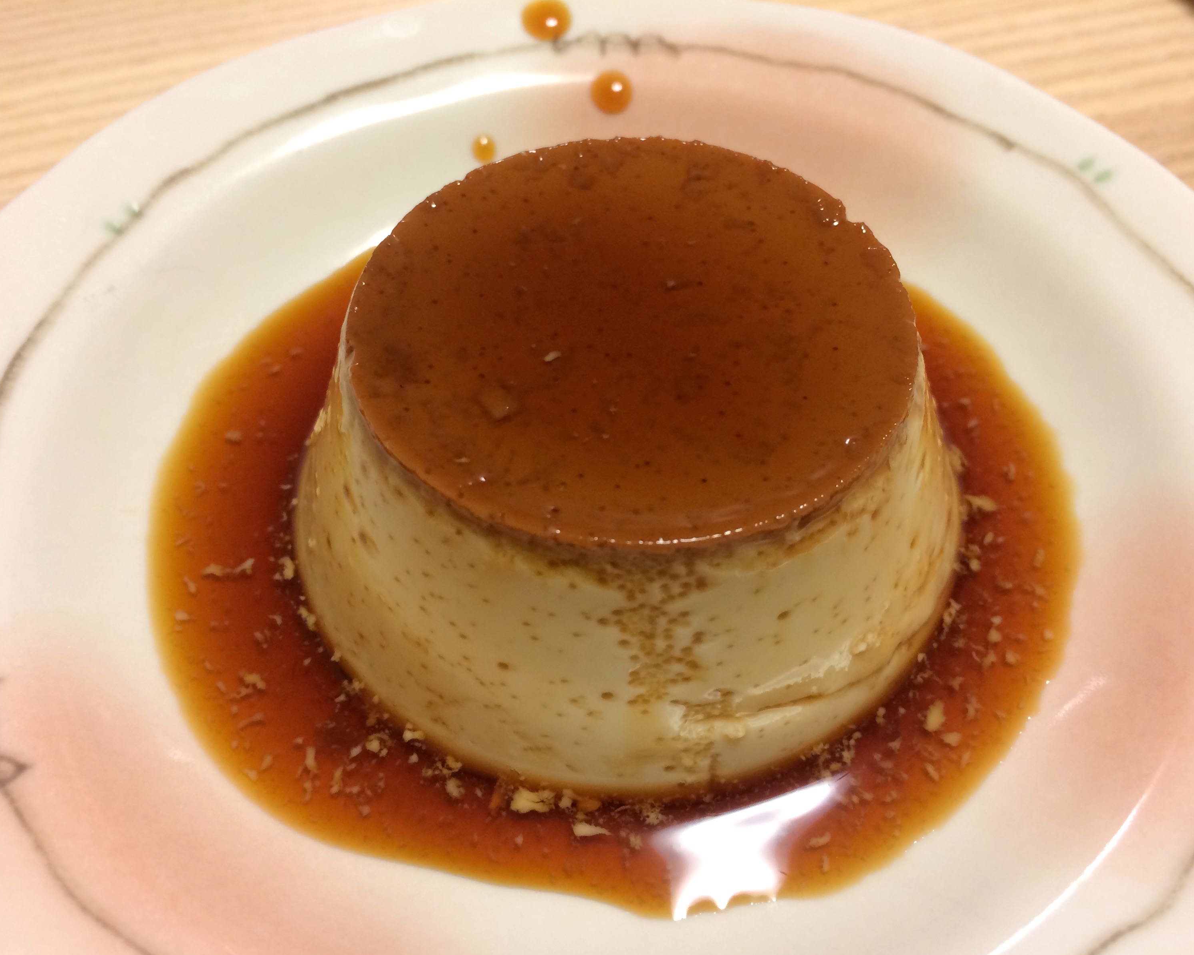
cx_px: 612
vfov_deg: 47.1
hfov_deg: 57.2
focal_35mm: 31
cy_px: 489
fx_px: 1095
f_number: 2.2
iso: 80
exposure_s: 1/30
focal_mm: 4.15
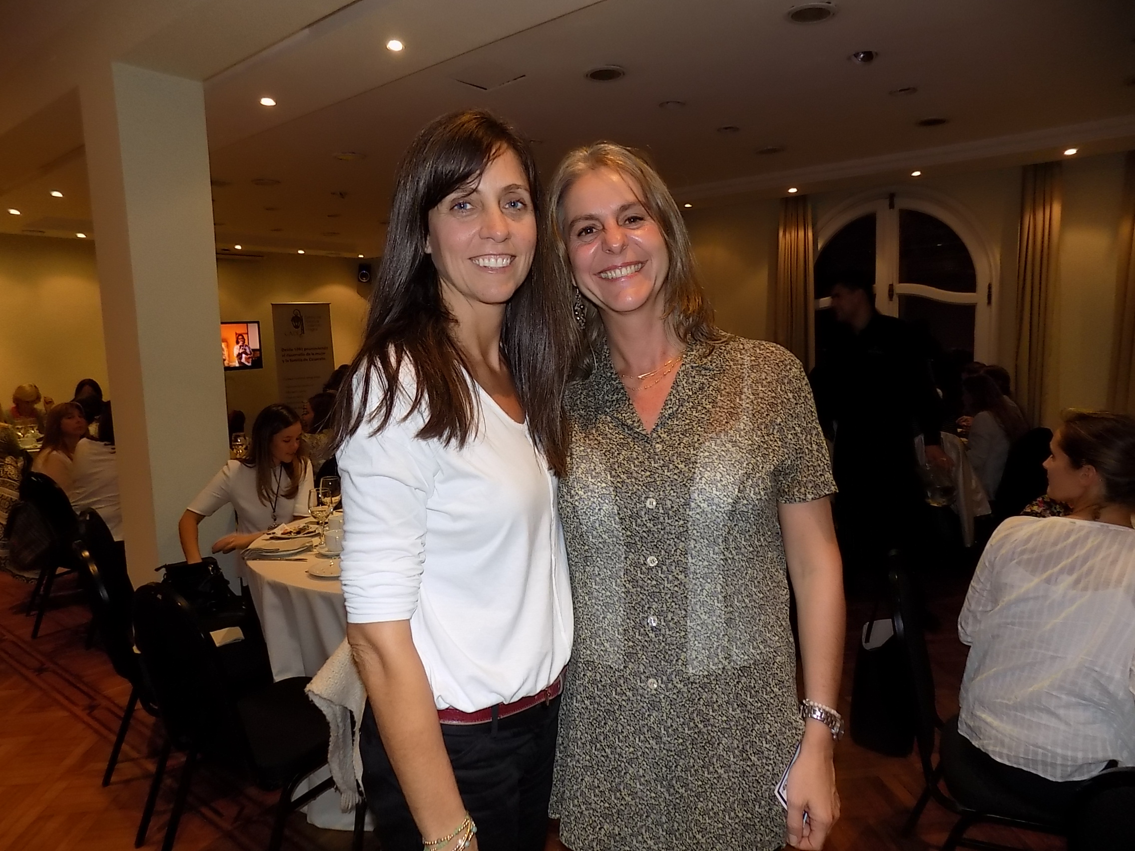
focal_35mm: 23
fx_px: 754
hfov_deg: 73.9
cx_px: 568
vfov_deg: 58.9
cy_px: 426
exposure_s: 1/30
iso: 200
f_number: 3.1
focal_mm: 4
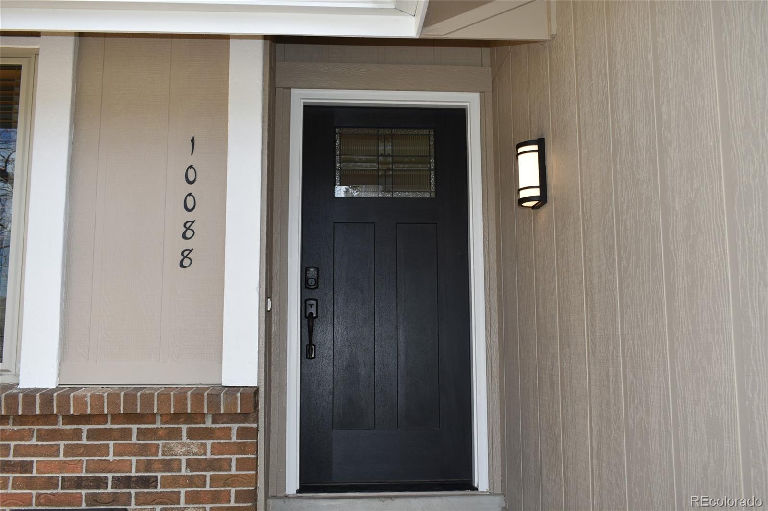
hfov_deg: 57.2
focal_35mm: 33
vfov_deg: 40.0
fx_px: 704
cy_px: 256
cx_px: 384
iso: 110
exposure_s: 1/125
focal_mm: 22
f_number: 5.6
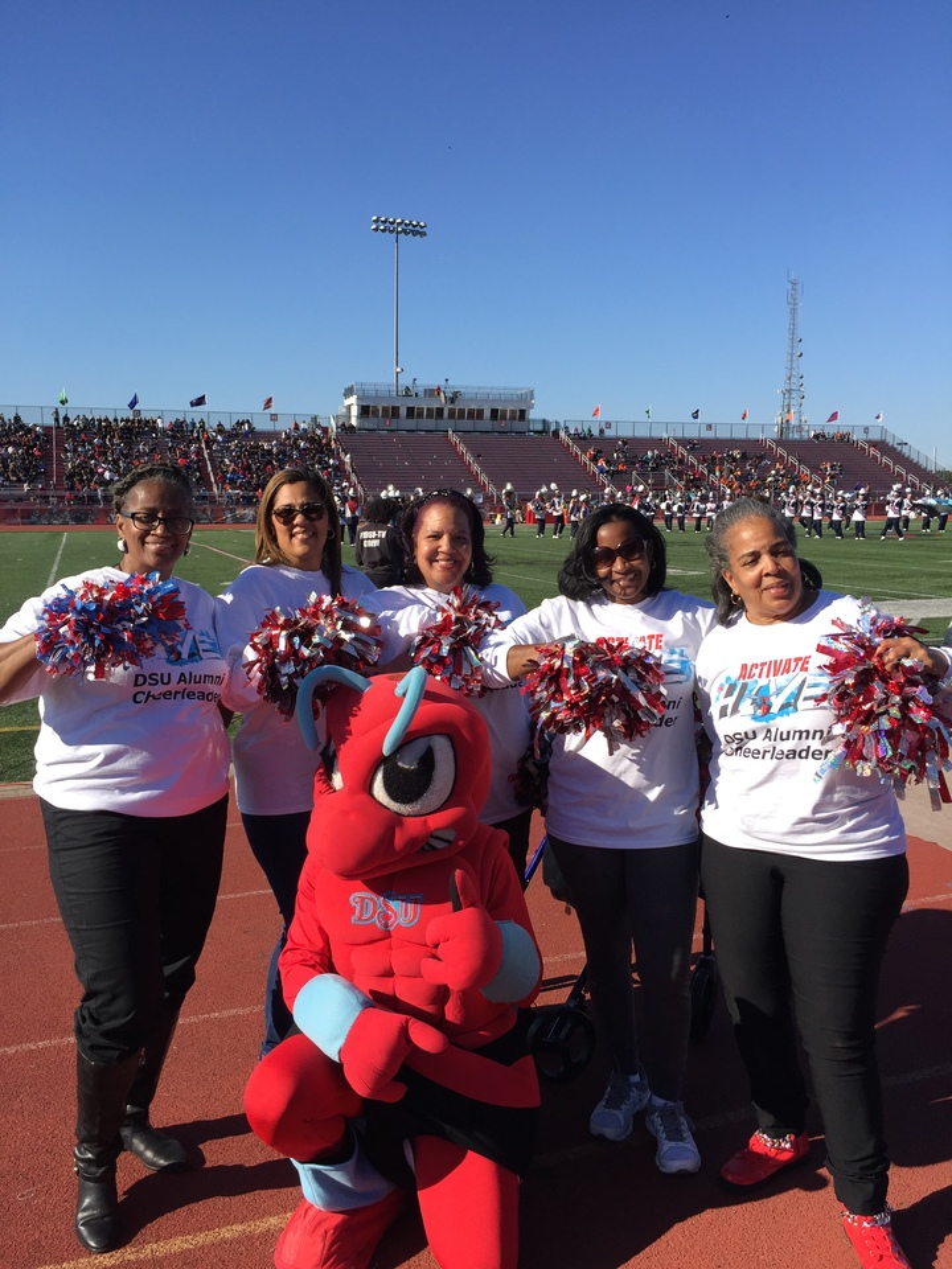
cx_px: 476
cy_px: 634
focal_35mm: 29
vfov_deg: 61.7
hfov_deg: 48.2
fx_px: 1063
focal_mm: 4.15
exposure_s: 1/1721
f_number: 2.2
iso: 32
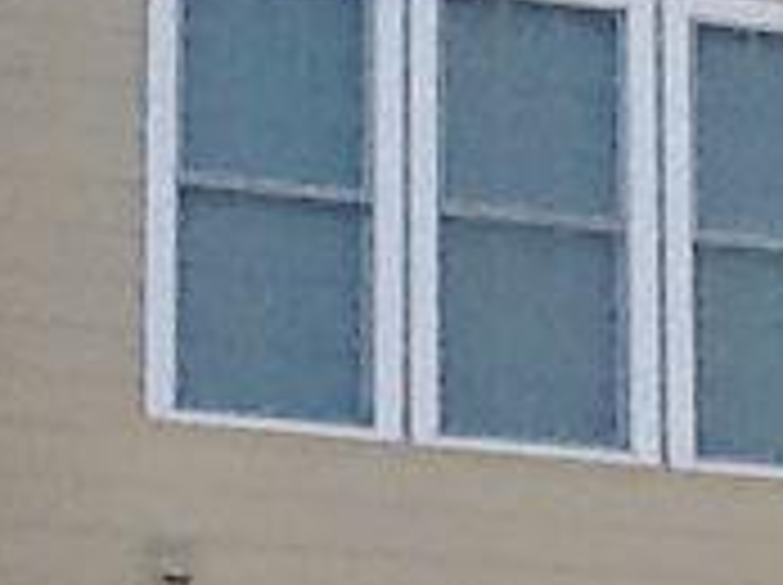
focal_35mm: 243
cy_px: 1048
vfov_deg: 6.0
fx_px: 5489
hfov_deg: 8.1
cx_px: 986
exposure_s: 1/608
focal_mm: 2.03
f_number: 2.4
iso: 40
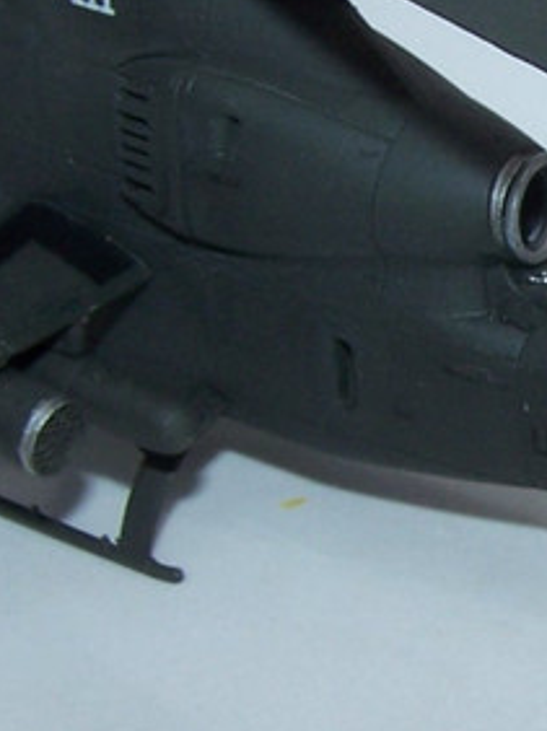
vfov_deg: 13.7
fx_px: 3039
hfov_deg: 10.0
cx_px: 792
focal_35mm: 144
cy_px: 430
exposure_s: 1/1500
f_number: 5.6
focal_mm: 6.3
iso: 80
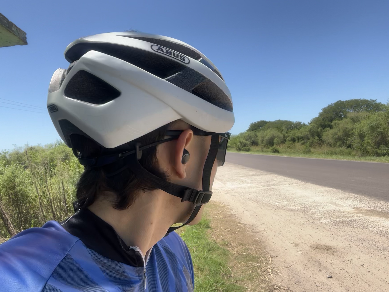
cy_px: 146
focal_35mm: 23
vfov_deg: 58.9
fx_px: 258
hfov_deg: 73.9
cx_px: 194
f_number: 2.2
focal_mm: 2.71
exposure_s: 1/416
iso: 32
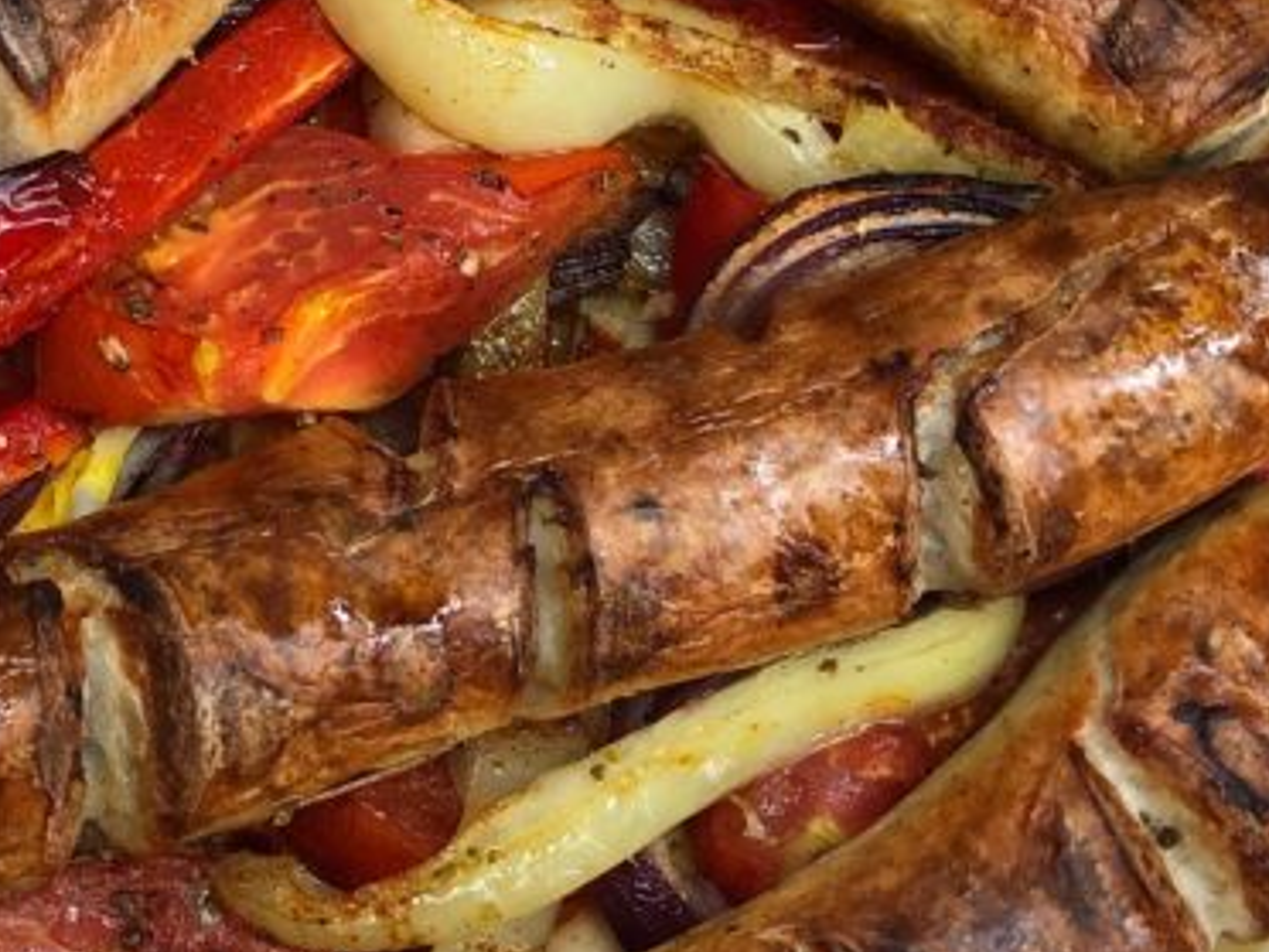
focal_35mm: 77
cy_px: 290
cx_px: 130
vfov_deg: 19.1
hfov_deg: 24.6
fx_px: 2823
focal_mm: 3.99
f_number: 1.8
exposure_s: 1/20
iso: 40
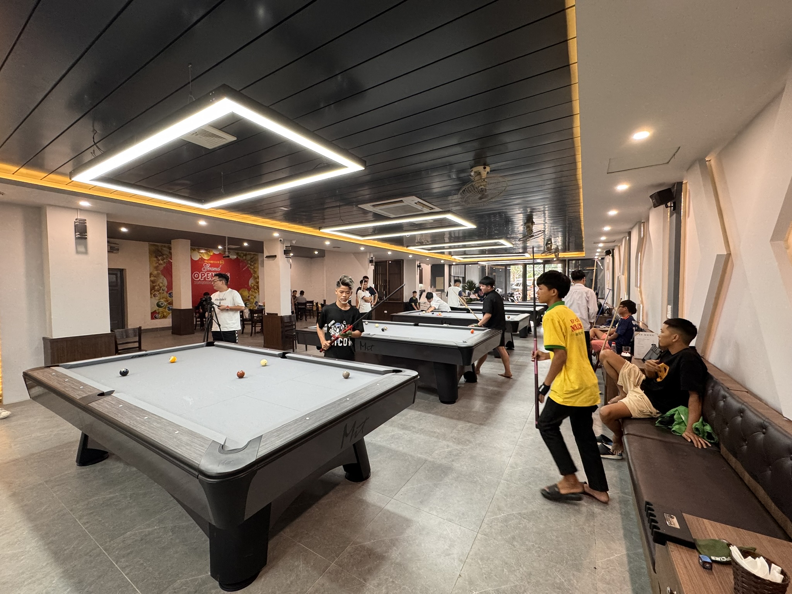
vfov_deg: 85.7
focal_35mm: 14
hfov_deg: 102.1
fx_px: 320
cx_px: 396
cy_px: 297
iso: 250
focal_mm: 2.22
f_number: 2.2
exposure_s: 1/100
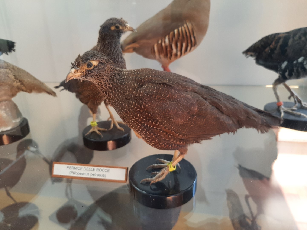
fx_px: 231
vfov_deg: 53.1
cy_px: 115
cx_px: 154
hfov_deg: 67.3
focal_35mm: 26
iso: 100
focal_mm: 3.93
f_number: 1.7
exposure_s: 1/50
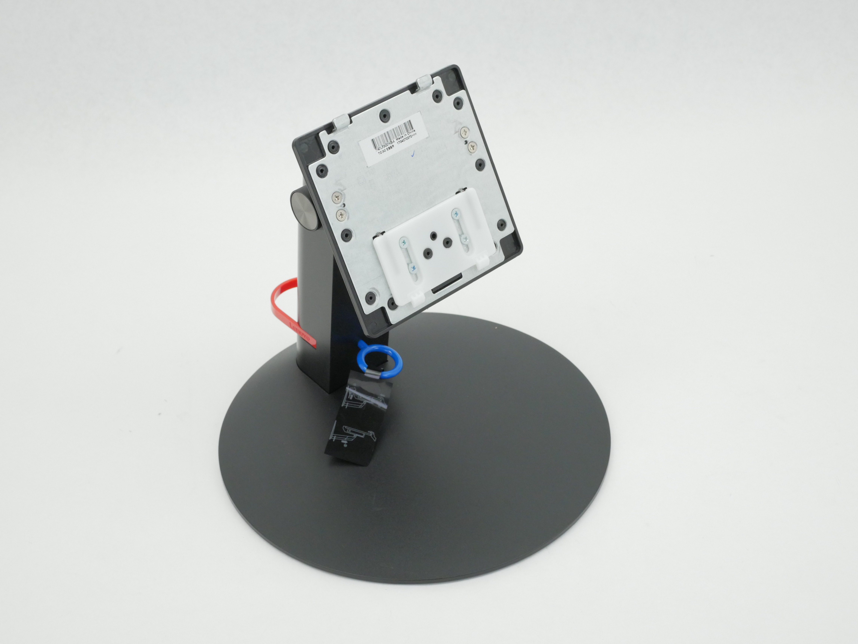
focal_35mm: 60
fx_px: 1488
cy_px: 322
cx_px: 429
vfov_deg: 24.4
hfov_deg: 32.2
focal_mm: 30
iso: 1600
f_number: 7.1
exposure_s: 1/200
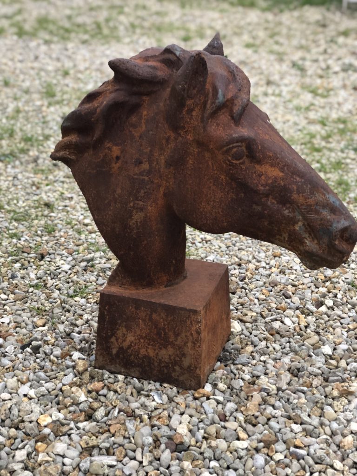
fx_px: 715
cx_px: 178
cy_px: 238
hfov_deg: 28.0
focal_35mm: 52
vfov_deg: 36.8
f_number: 2.4
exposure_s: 1/30
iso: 100
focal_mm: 6
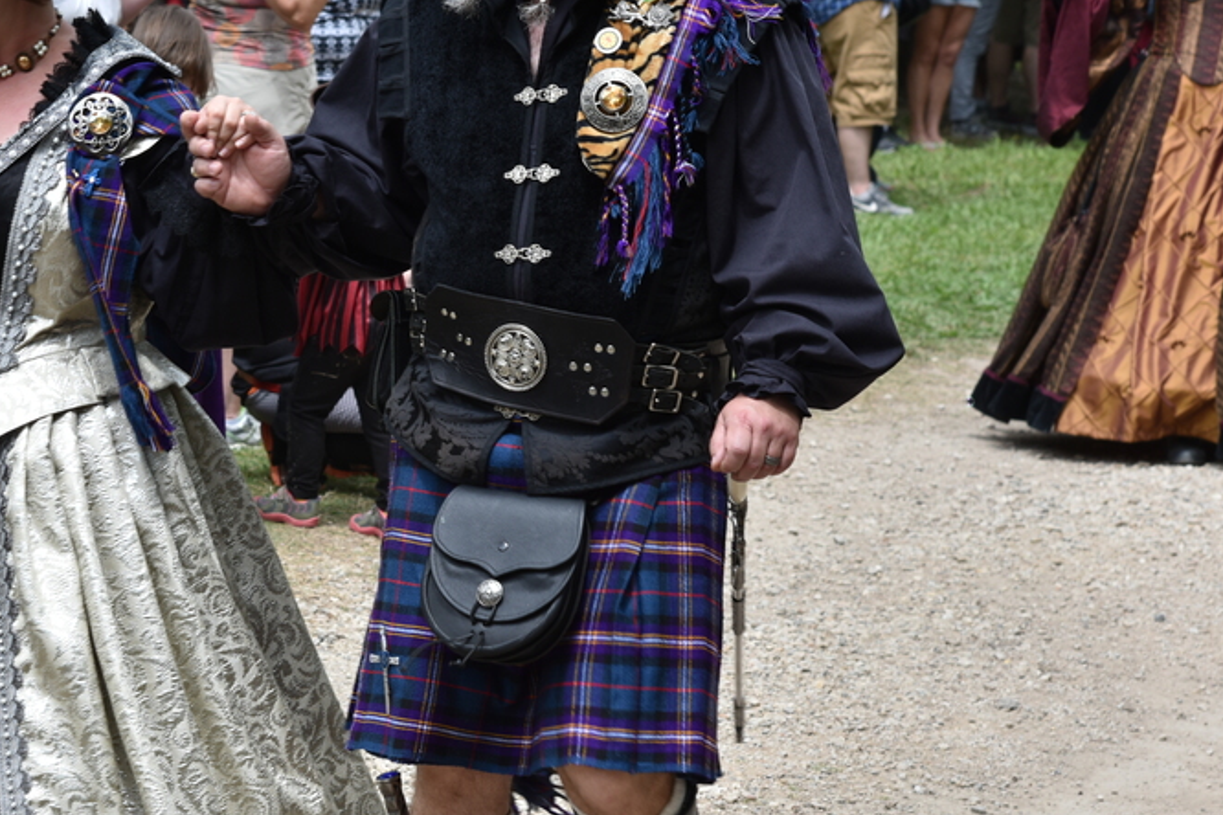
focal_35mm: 150
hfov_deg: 13.6
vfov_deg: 9.1
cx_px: 105
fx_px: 5095
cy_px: 419
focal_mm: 78
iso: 100
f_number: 7.1
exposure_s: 1/200
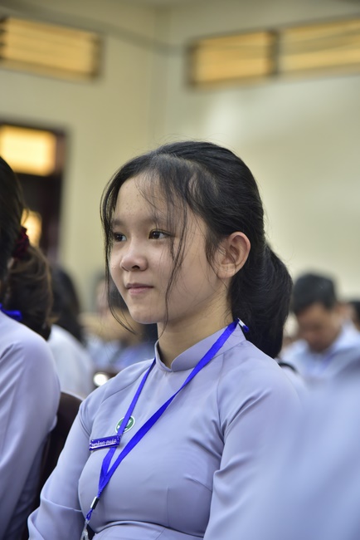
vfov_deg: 17.1
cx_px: 180
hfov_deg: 11.4
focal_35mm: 120
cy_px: 270
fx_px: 1798
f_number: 4
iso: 2000
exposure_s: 1/50
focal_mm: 120
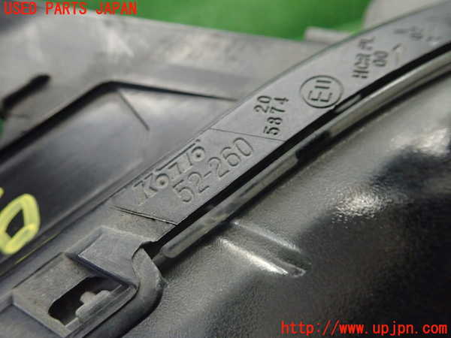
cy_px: 169
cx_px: 226
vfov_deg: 46.8
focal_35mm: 30
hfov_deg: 60.0
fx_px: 391
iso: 640
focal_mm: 5.5
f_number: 2.3
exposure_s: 1/125
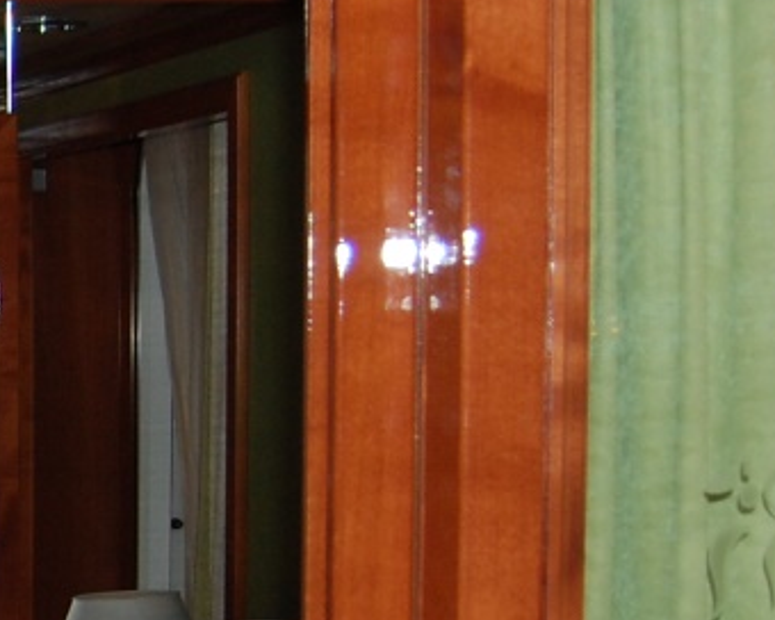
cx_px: -577
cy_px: 628
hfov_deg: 14.4
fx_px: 2730
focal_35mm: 119
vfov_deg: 12.8
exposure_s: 1/60
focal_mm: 18
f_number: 3.5
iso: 400
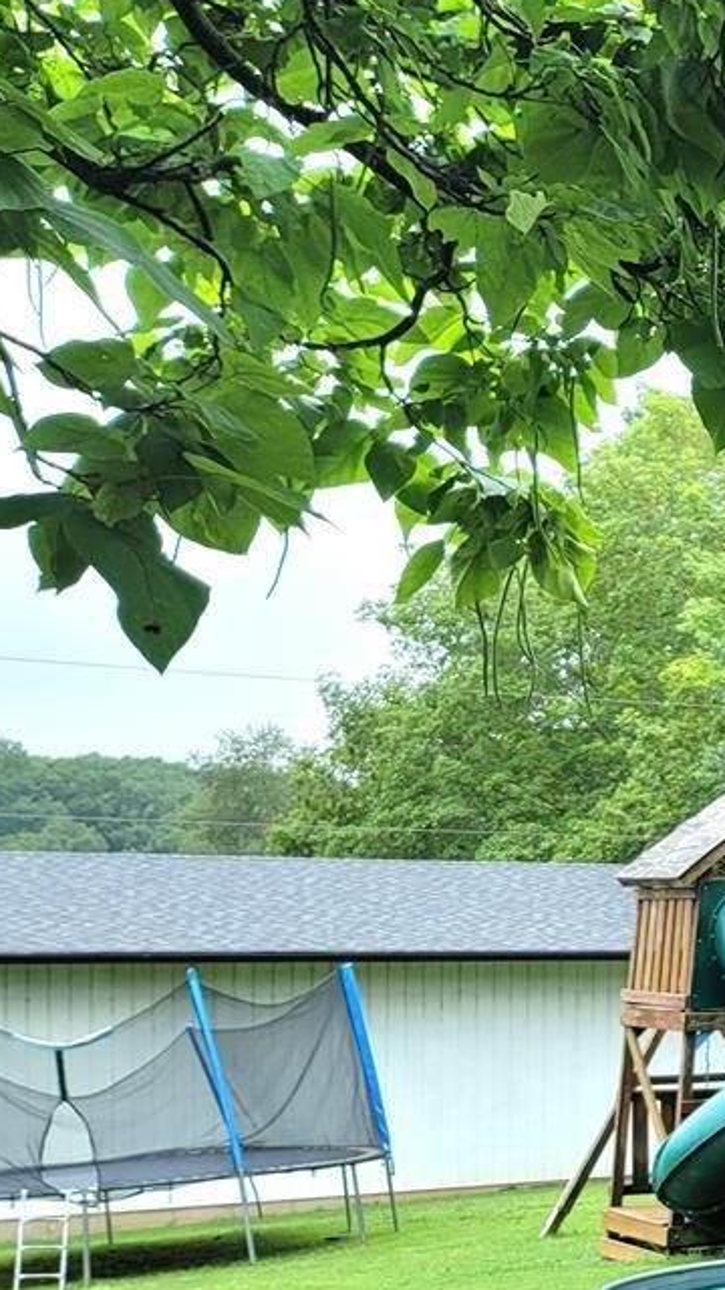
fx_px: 2327
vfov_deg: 30.6
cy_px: 922
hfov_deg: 14.2
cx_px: 1539
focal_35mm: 68
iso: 20
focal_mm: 7
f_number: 1.8
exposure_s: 1/120
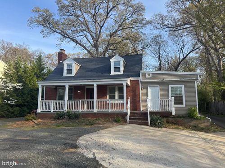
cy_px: 84
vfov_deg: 56.8
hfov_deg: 71.6
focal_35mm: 24
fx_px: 156
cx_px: 112
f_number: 1.78
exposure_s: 1/1597
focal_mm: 6.76
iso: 80
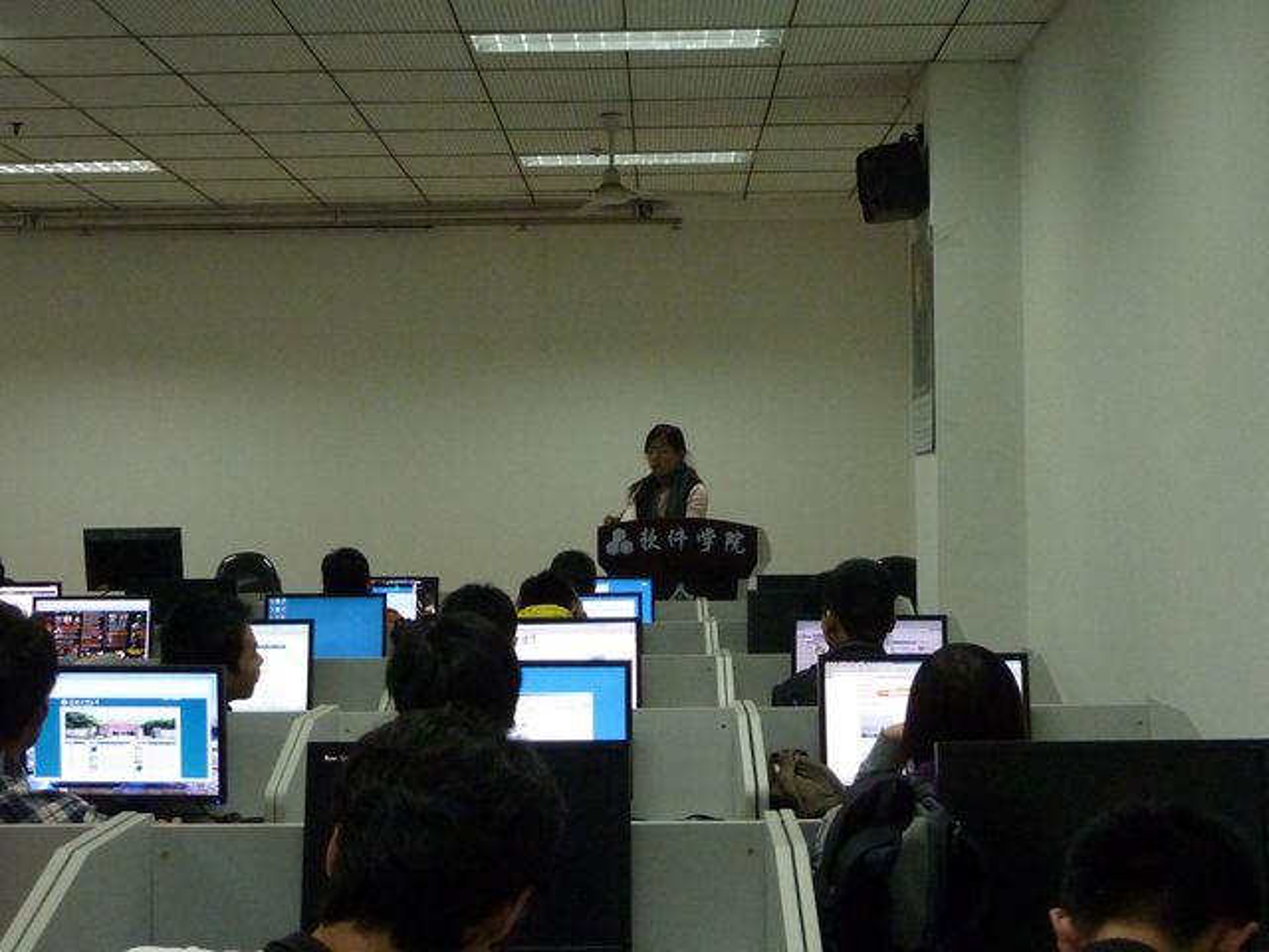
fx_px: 1833
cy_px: 476
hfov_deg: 38.2
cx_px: 634
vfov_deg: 29.1
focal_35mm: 50
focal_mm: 5.7
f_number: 3.5
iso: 400
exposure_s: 1/30
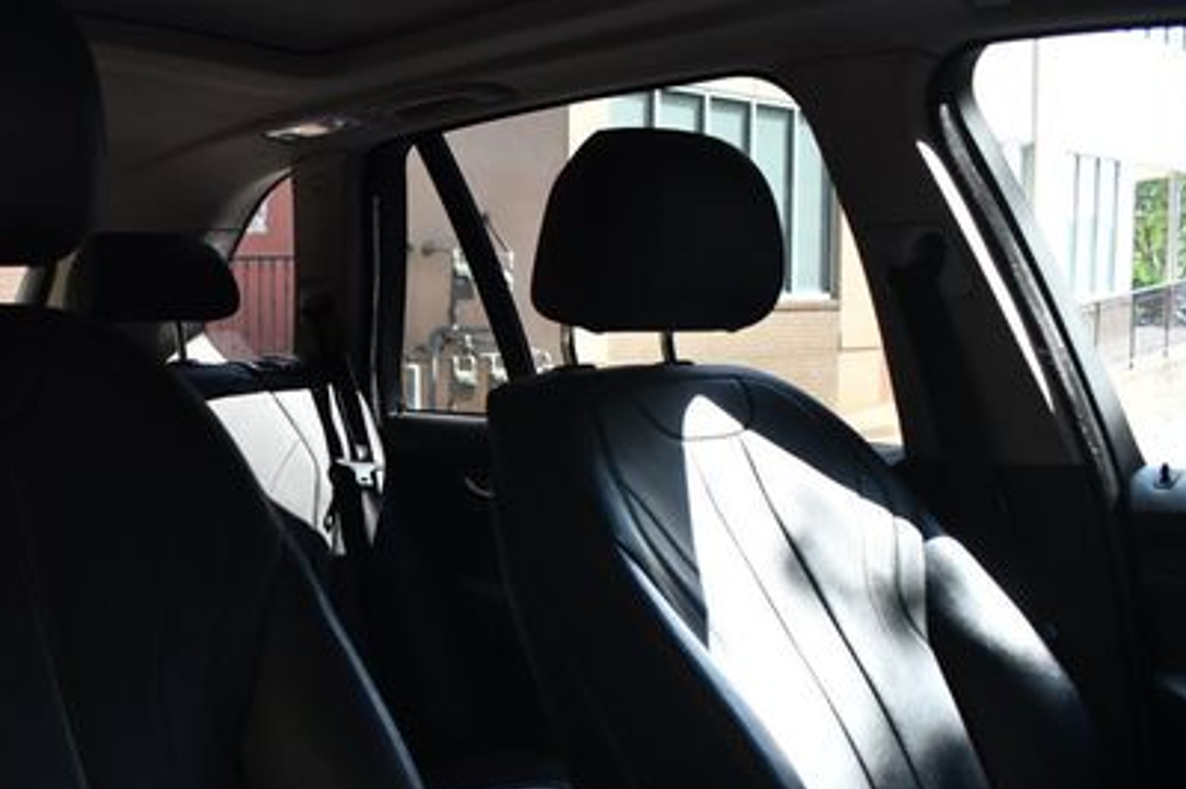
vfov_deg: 27.8
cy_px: 528
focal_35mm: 48
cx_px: 299
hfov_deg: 40.0
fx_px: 1580
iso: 400
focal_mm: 20
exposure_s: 1/250
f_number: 3.8
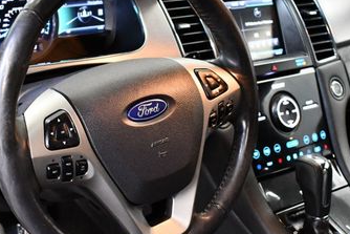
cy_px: 131
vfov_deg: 19.7
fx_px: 671
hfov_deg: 29.2
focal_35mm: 69
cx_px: 152
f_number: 3.5
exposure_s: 1/100
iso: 3200
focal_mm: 18
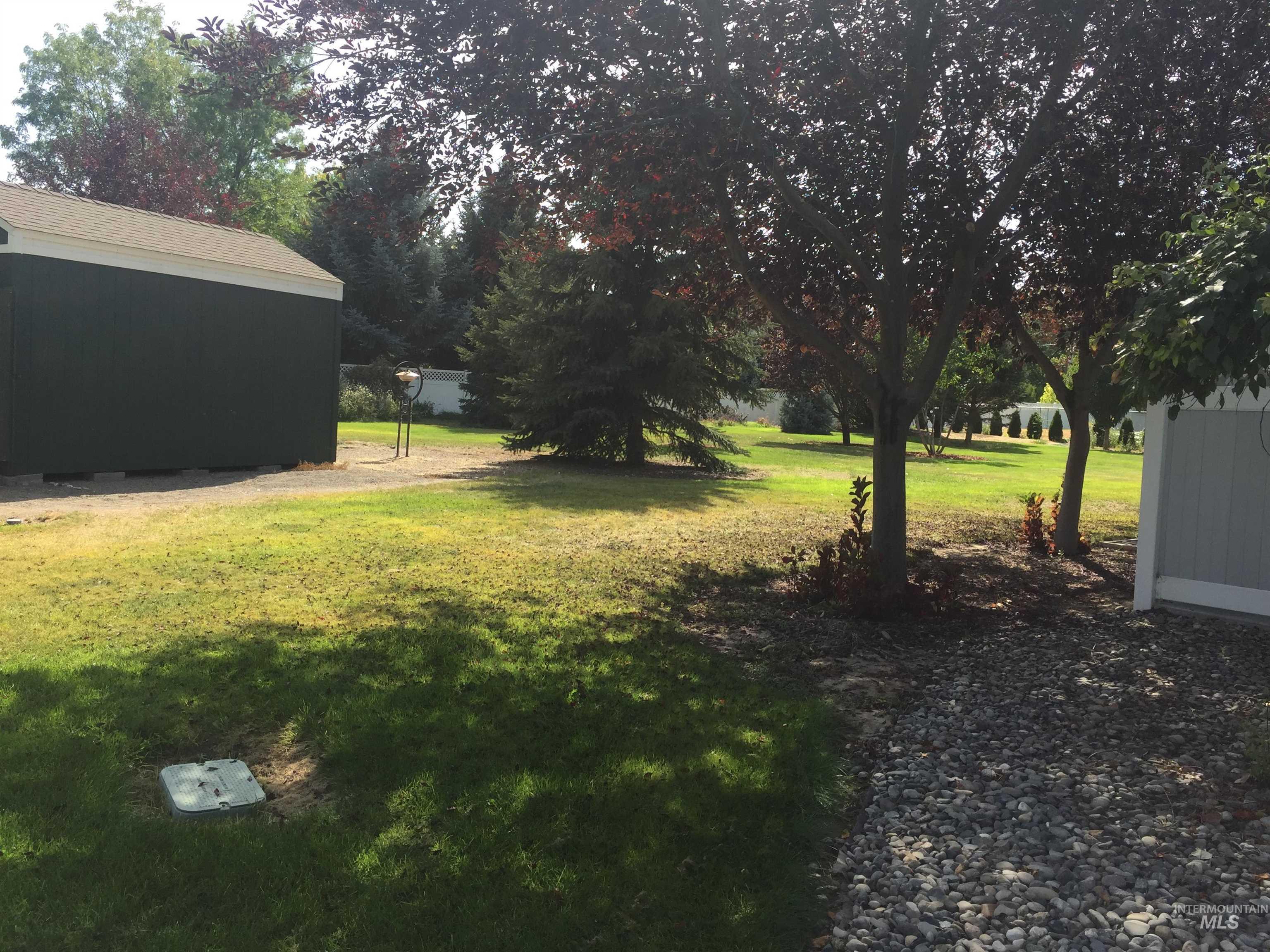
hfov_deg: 61.7
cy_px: 476
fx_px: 1064
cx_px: 635
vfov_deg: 48.2
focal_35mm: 29
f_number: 2.2
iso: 32
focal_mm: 4.15
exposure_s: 1/807
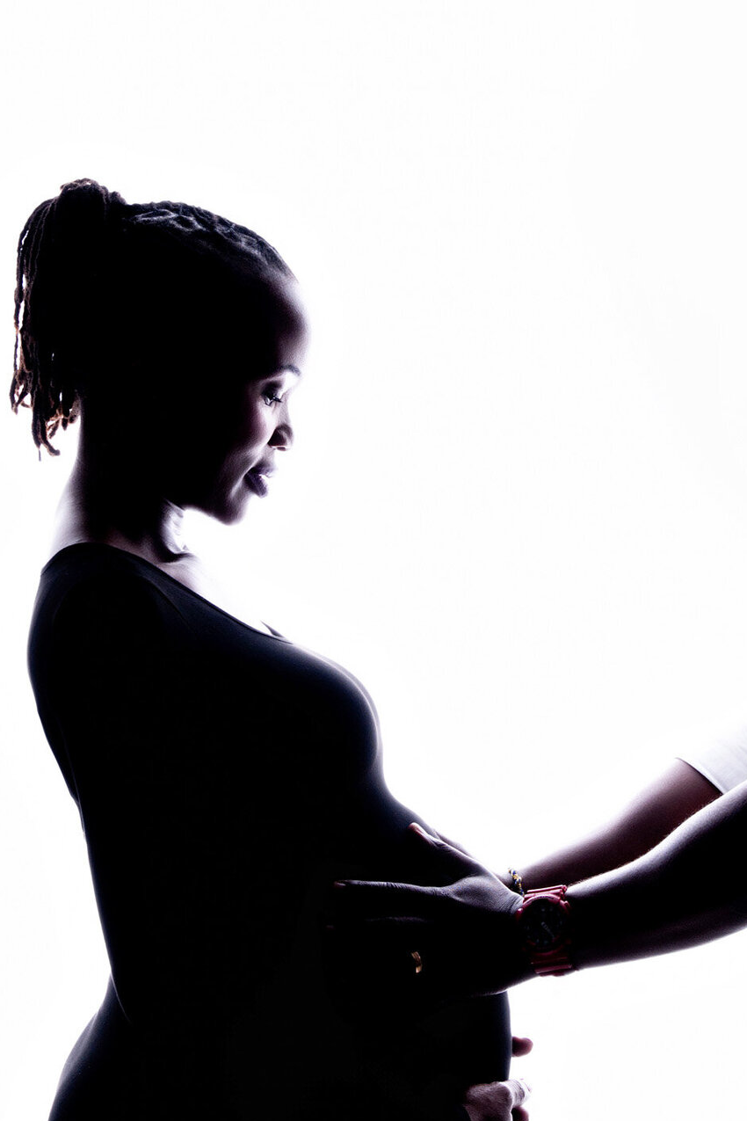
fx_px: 2023
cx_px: 357
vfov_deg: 30.9
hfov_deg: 20.9
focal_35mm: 65
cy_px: 652
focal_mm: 46
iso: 200
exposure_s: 1/160
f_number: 10
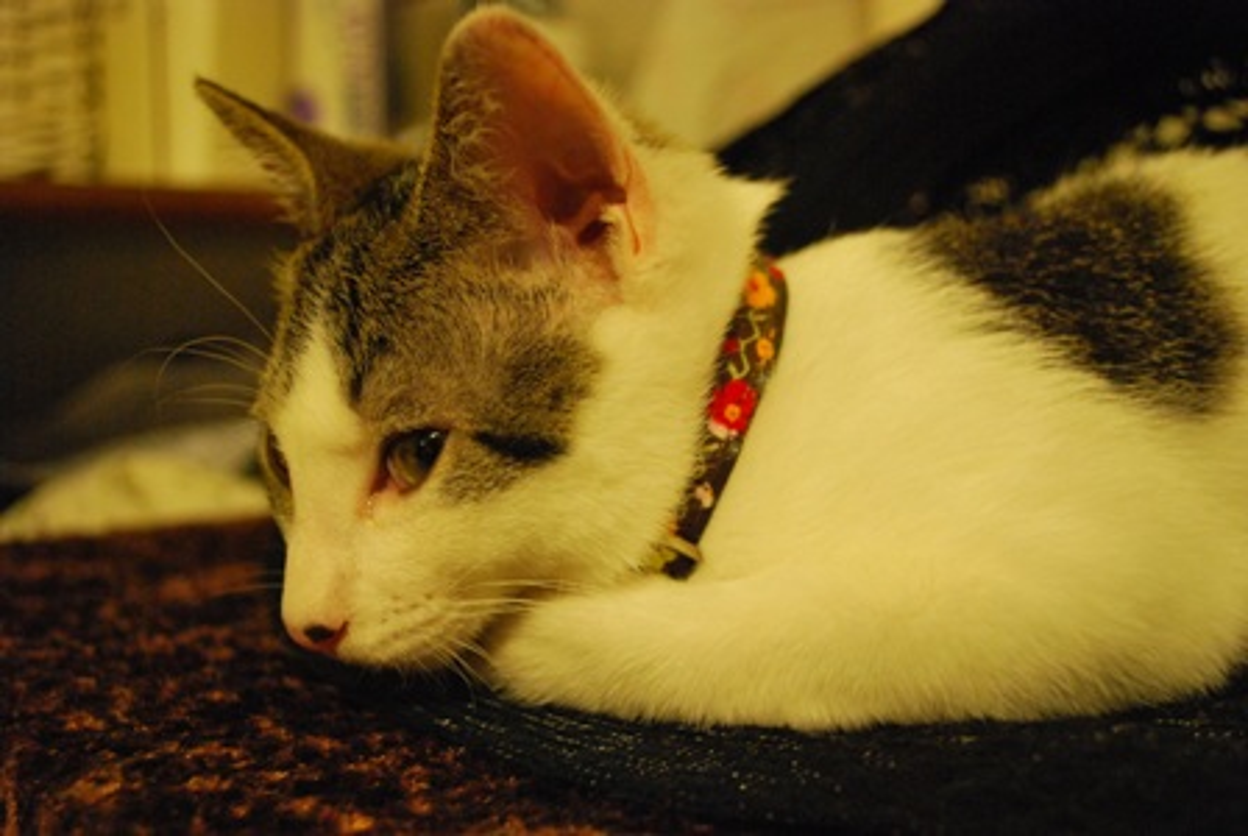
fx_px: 1458
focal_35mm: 42
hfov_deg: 46.3
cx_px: 624
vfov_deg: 32.0
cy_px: 418
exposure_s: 1/30
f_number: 4.5
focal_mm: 28
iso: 1400
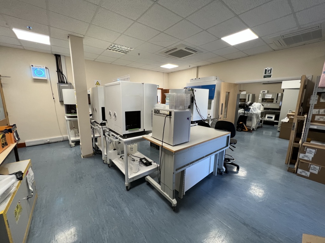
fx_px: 122
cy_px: 122
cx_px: 162
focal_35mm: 13
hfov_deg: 106.2
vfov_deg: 89.9
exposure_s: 1/100
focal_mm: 1.57
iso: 160
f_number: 1.8
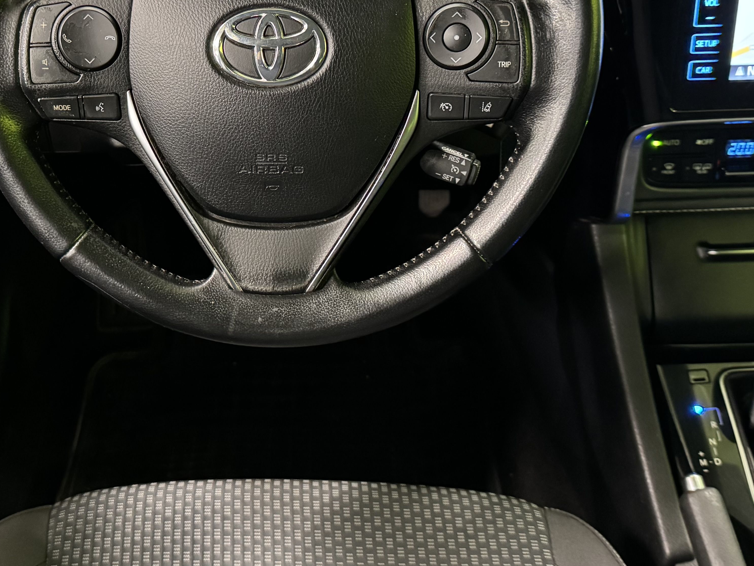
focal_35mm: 46
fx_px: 1002
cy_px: 165
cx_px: 270
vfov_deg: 31.1
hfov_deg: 40.9
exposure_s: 1/33
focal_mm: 6.76
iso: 1000
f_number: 1.78
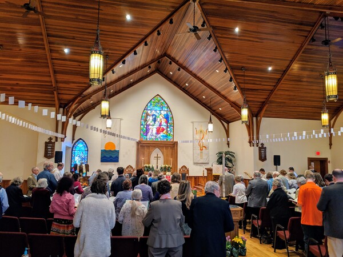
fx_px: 268
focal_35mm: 27
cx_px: 172
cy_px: 128
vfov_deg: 51.4
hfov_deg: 65.3
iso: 80
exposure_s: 1/59.9
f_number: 1.8
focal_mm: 4.44
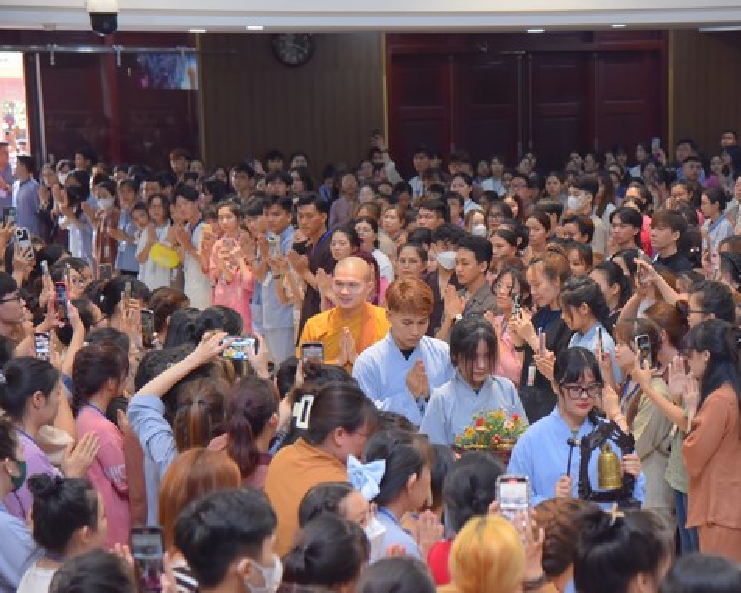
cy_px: 328
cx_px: 501
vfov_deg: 16.0
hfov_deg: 19.9
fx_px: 2106
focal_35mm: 96
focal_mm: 75
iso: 1600
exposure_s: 1/160
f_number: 4.5
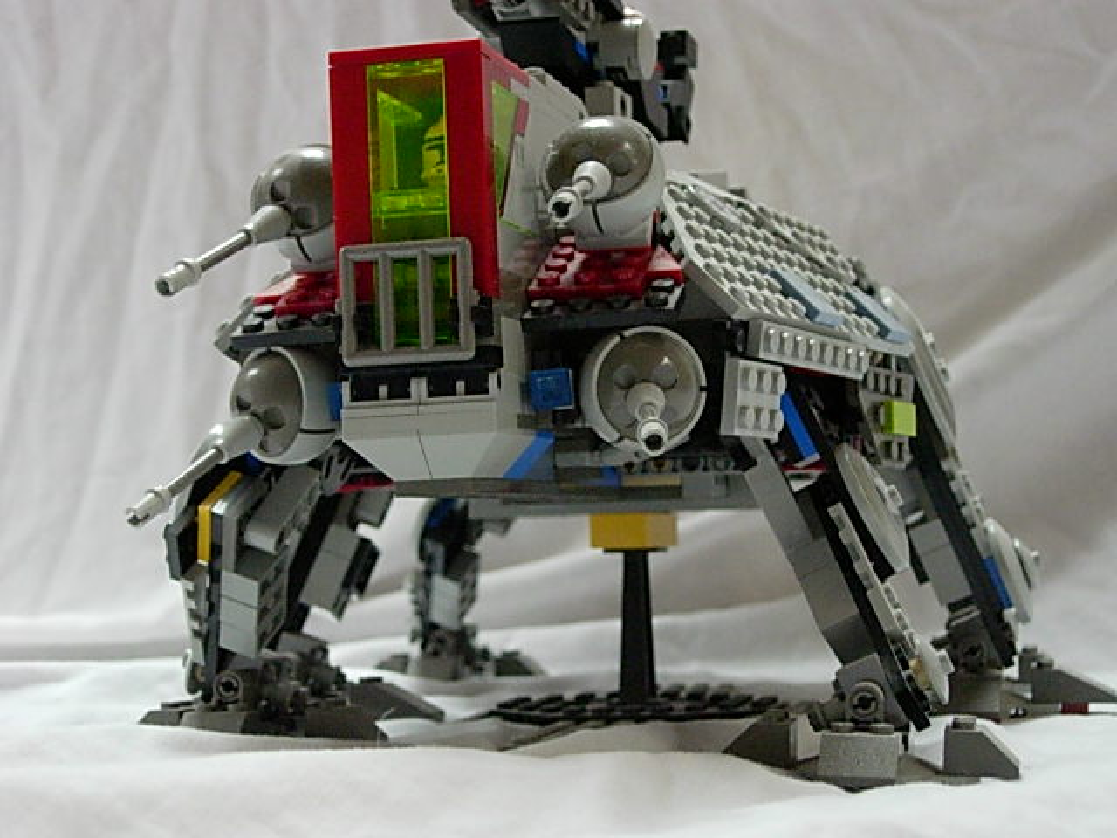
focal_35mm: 72
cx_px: 558
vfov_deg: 20.4
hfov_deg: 27.0
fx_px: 2323
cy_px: 419
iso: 400
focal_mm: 14.9
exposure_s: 1/58.6
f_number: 3.7
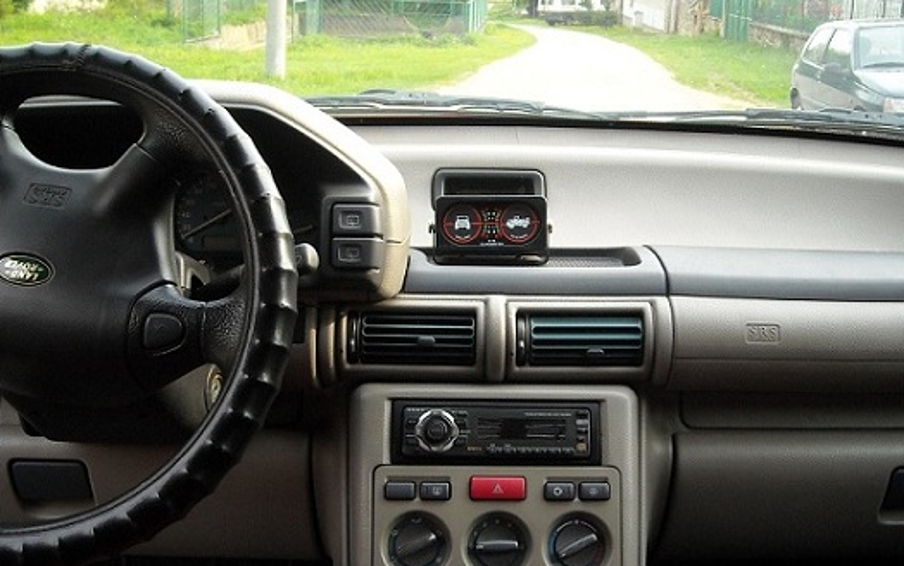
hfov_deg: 43.5
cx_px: 450
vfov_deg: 28.0
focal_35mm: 46
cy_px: 306
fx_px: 1134
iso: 191
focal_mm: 5.7
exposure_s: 1/201
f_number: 2.8
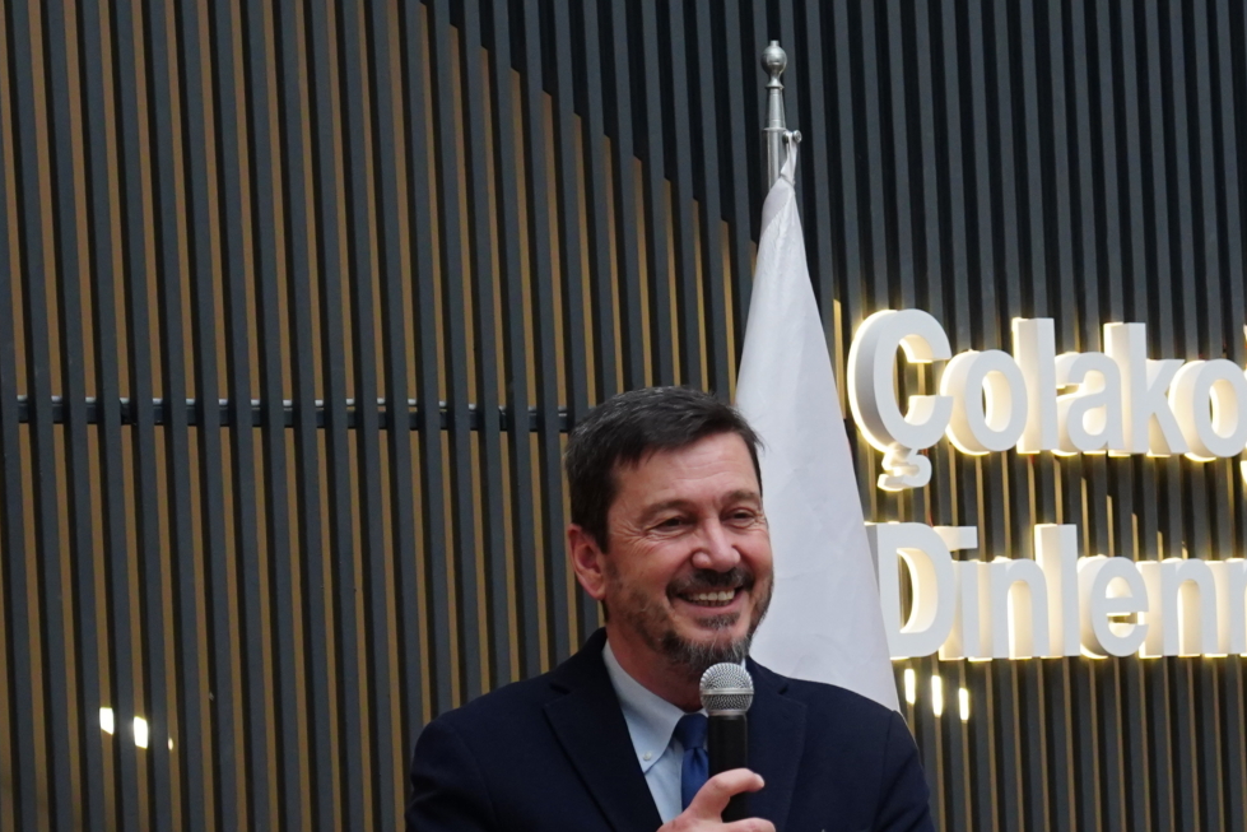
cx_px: 1039
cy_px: 718
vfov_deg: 9.2
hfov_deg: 13.7
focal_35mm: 149
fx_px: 5162
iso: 2000
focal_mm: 57
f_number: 2.8
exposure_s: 1/500
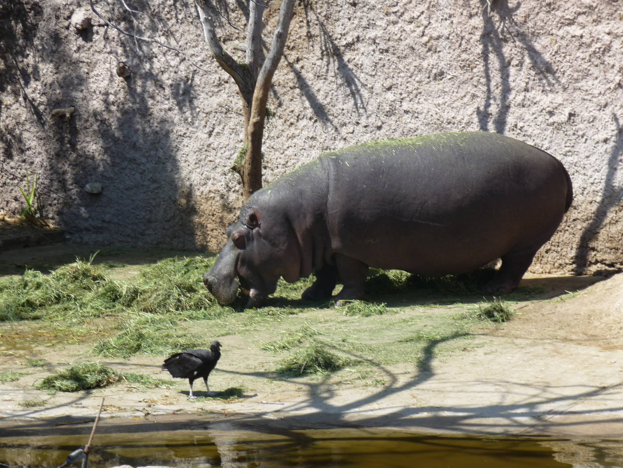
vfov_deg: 10.5
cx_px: 312
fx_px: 2538
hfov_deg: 14.0
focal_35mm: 141
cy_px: 234
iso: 100
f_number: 4.8
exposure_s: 1/400
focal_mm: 24.1
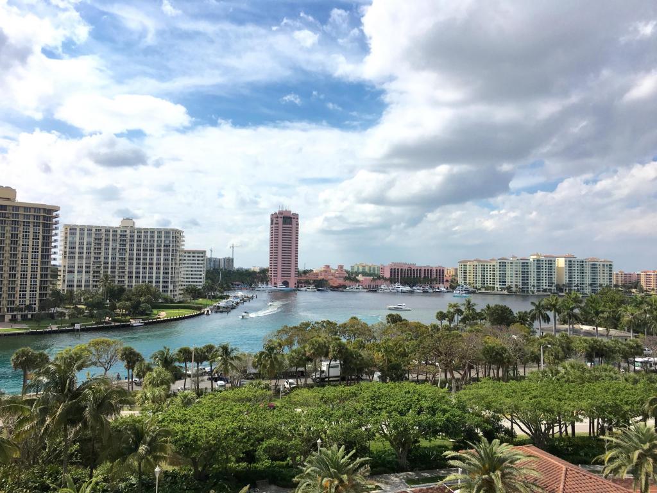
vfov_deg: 48.2
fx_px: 550
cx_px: 328
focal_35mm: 29
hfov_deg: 61.7
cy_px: 246
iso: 25
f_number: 2.2
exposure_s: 1/2747
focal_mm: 4.15
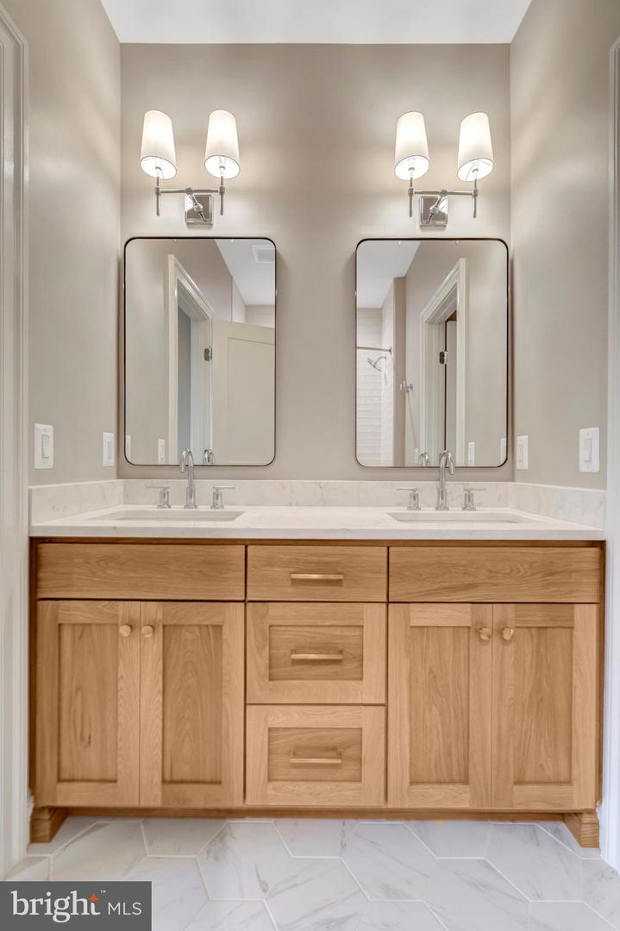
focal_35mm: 16
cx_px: 310
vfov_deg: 96.8
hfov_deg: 73.7
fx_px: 414
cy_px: 466
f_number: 8
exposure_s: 1/40
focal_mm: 16
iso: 1250
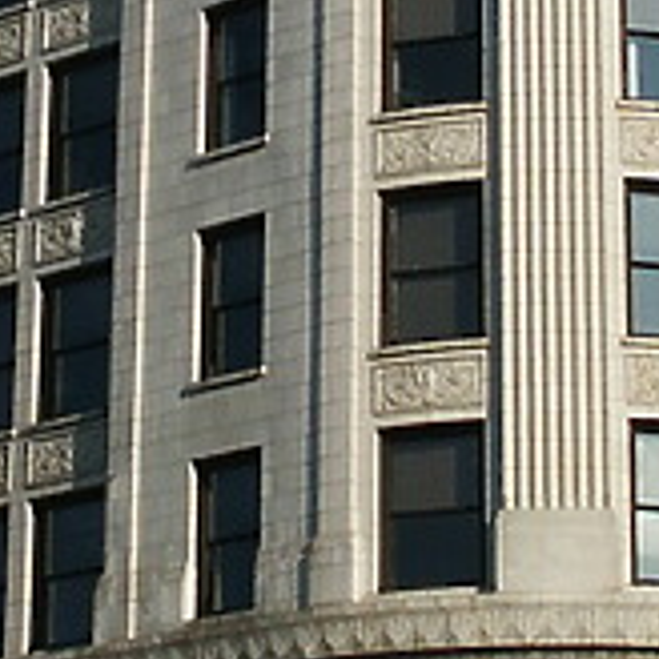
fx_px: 3662
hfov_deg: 10.3
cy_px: 4
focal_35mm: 170
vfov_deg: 10.2
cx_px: 175
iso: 64
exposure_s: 1/500
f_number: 6.7
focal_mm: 7.18
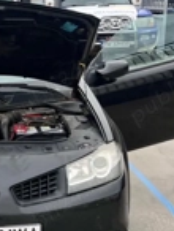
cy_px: 104
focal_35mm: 71
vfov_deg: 27.3
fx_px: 474
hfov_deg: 19.6
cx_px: -33
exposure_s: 1/259
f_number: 1.5
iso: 40
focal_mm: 5.7
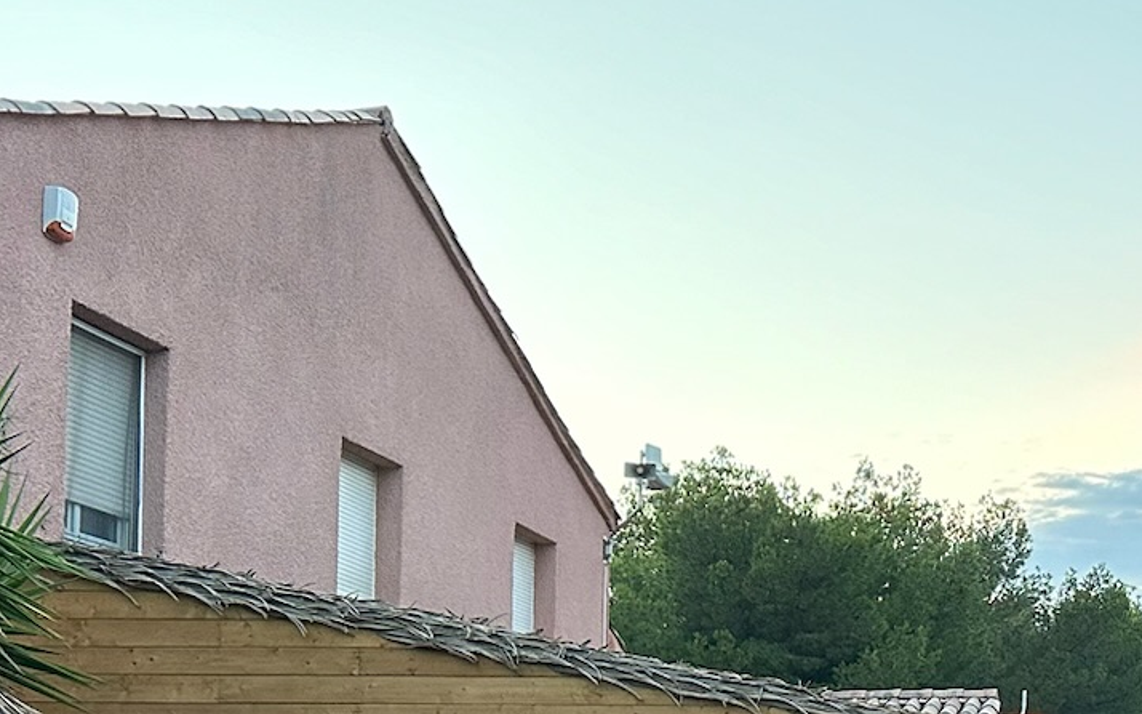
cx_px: 1148
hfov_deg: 26.7
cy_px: 767
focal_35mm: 73
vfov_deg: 17.3
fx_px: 2272
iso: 200
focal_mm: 6.86
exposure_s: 1/100
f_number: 1.78
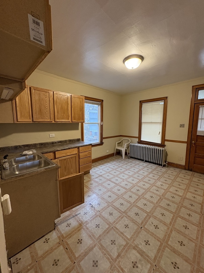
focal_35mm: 14
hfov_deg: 85.7
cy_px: 136
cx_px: 102
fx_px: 110
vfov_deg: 102.1
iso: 320
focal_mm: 2.22
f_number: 2.2
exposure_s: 1/60
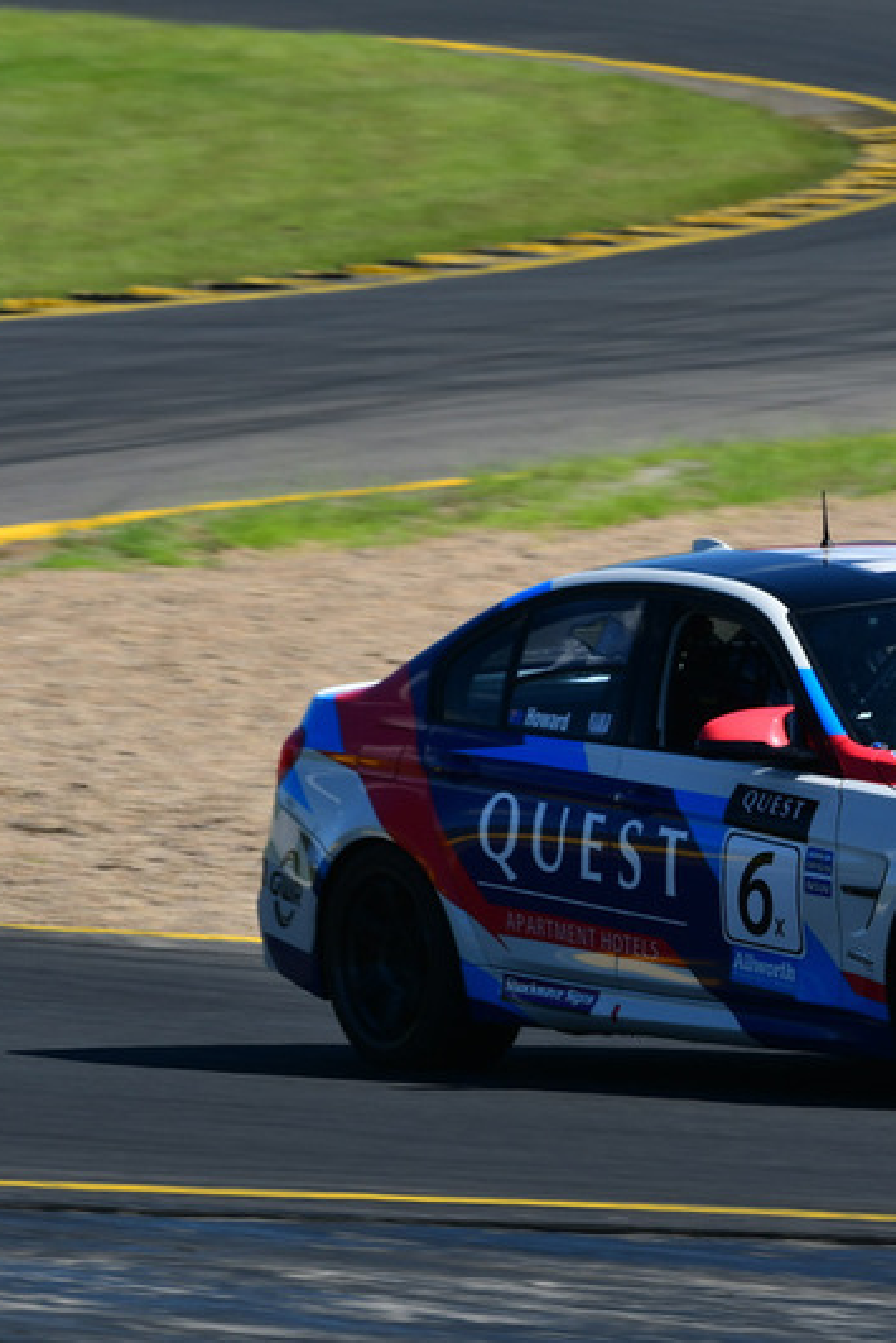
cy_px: 672
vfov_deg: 3.3
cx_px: 891
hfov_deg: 2.2
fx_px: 23577
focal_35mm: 632
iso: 160
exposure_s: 1/250
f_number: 11
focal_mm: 280
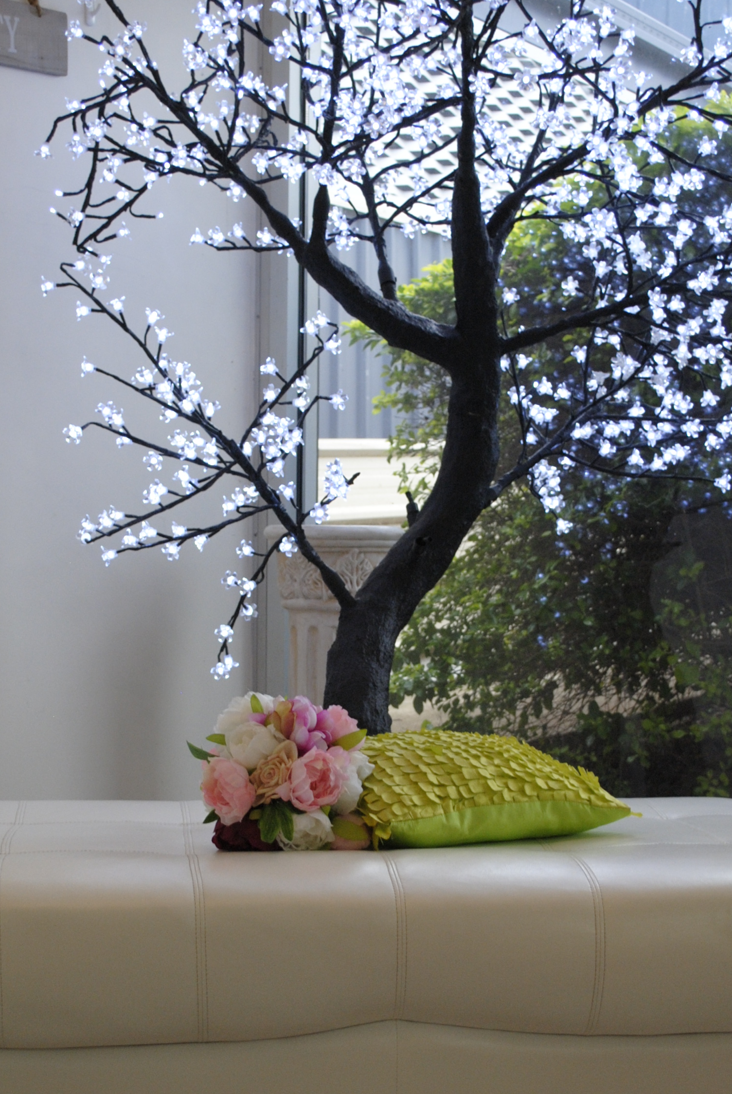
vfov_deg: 32.2
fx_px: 1885
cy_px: 702
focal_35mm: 62
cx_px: 367
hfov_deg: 22.0
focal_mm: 24
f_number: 4
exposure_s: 1/60
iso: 400
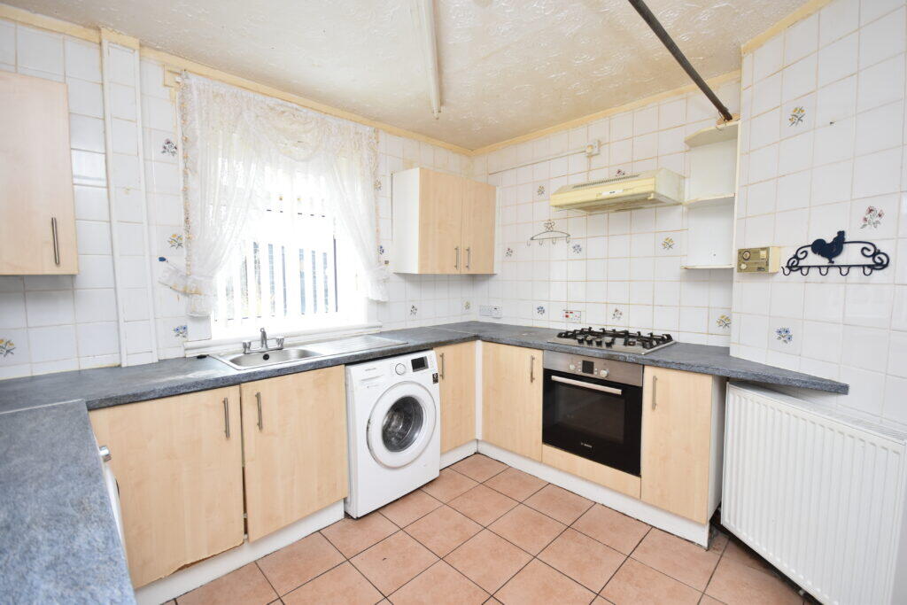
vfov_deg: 77.3
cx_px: 454
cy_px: 302
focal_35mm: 15
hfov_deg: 100.4
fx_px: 378
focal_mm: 10
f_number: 4.5
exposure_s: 1/80
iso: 400
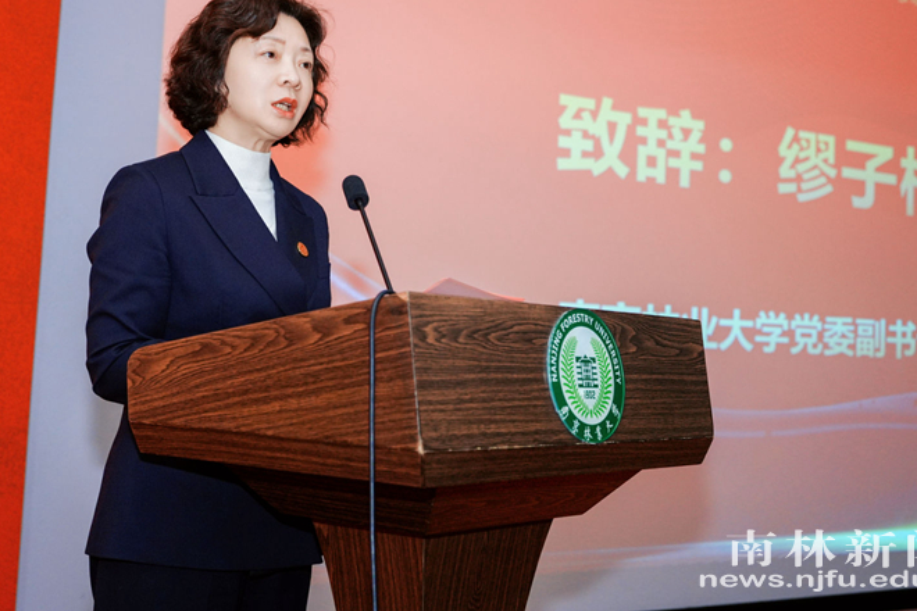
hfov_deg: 39.6
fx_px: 1274
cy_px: 268
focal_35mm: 50
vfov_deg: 27.0
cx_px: 481
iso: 1000
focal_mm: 44
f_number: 4
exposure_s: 1/200
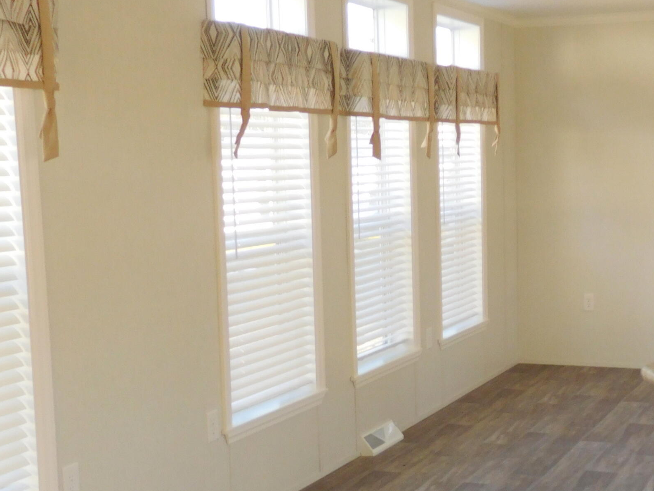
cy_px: 320
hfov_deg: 35.4
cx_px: 492
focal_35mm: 53
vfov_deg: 27.4
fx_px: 1001
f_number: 3.5
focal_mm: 5
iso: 160
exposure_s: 1/30
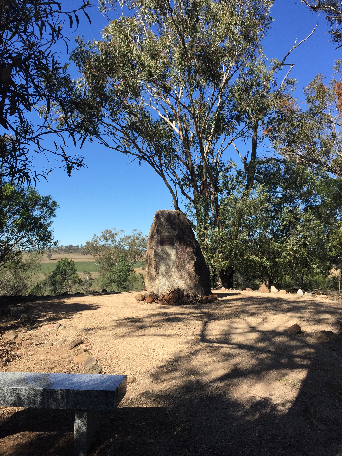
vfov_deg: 61.7
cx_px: 171
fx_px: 382
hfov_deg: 48.2
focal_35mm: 29
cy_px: 228
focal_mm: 4.15
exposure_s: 1/1464
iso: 32
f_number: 2.2
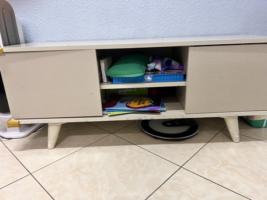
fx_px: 201
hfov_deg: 67.3
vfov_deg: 53.1
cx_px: 134
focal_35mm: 26
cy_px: 100
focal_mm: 5.7
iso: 200
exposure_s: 1/60
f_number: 1.5
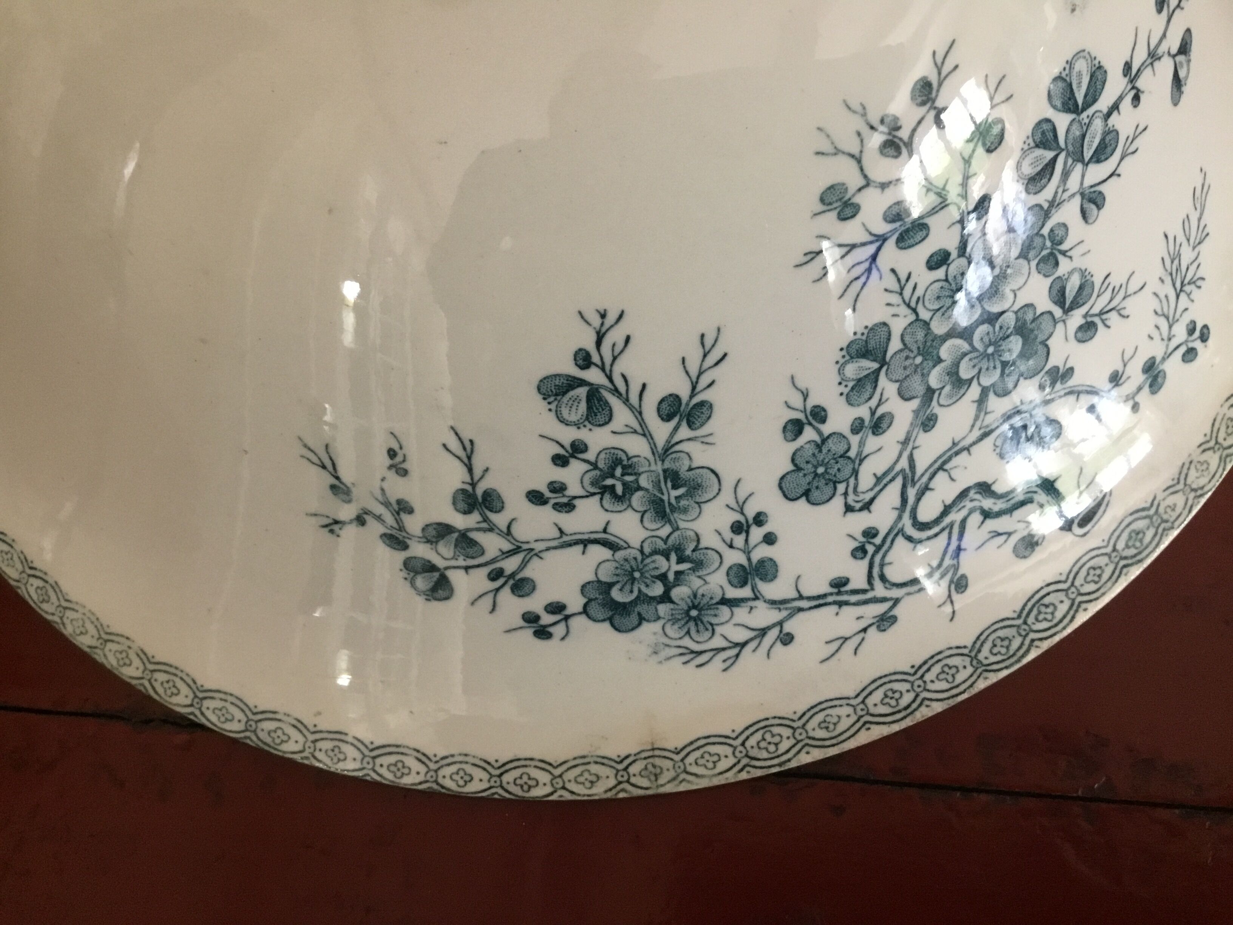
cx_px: 616
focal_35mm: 31
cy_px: 462
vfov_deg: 45.4
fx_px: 1104
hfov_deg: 58.4
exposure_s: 1/33
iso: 250
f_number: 2.4
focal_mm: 3.3
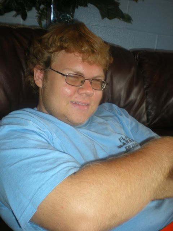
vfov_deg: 49.0
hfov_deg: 37.7
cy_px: 116
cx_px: 86
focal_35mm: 38
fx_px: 253
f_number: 3.1
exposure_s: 1/30
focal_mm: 6.3
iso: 64
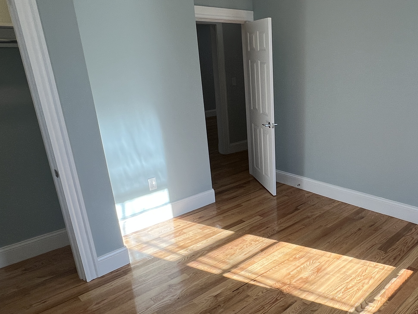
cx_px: 293
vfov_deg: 51.1
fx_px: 326
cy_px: 186
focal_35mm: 27
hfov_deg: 62.9
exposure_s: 1/144
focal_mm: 1.57
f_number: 1.8
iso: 32
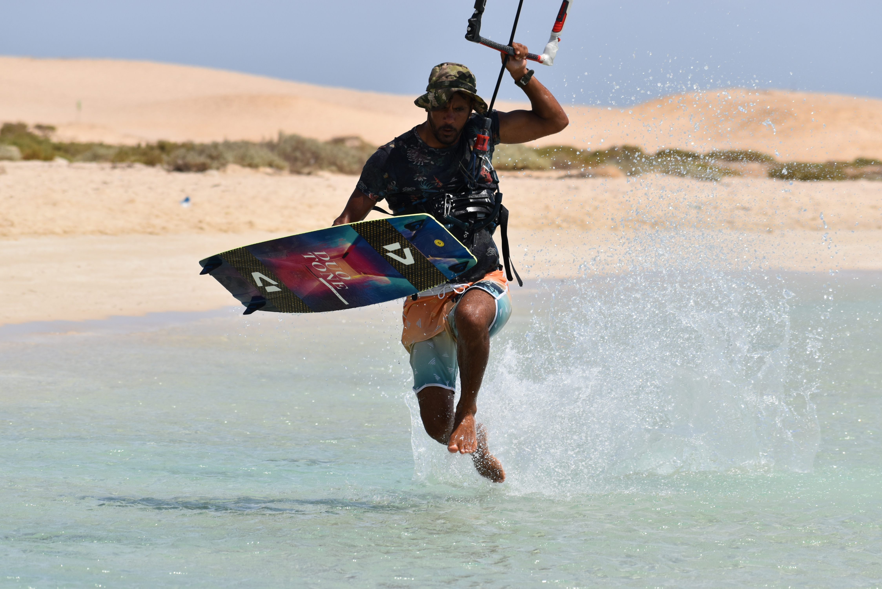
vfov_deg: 4.6
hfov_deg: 6.9
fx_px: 7351
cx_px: 441
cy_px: 294
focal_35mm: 300
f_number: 7.1
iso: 200
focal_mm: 200
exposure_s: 1/800
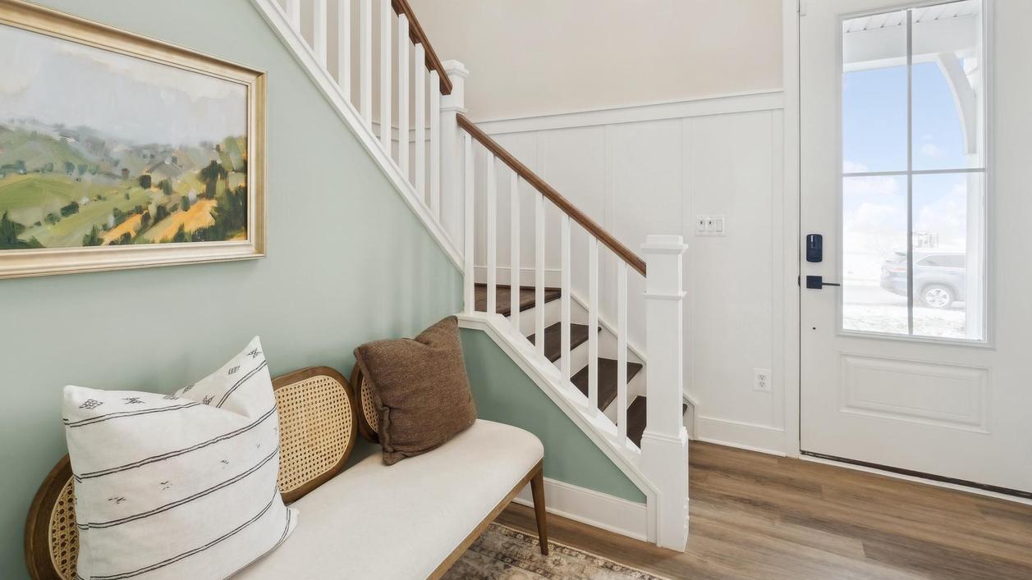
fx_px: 493
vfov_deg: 60.6
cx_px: 460
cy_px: 235
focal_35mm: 18
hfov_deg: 92.3
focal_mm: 10
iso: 400
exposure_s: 1/30
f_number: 8
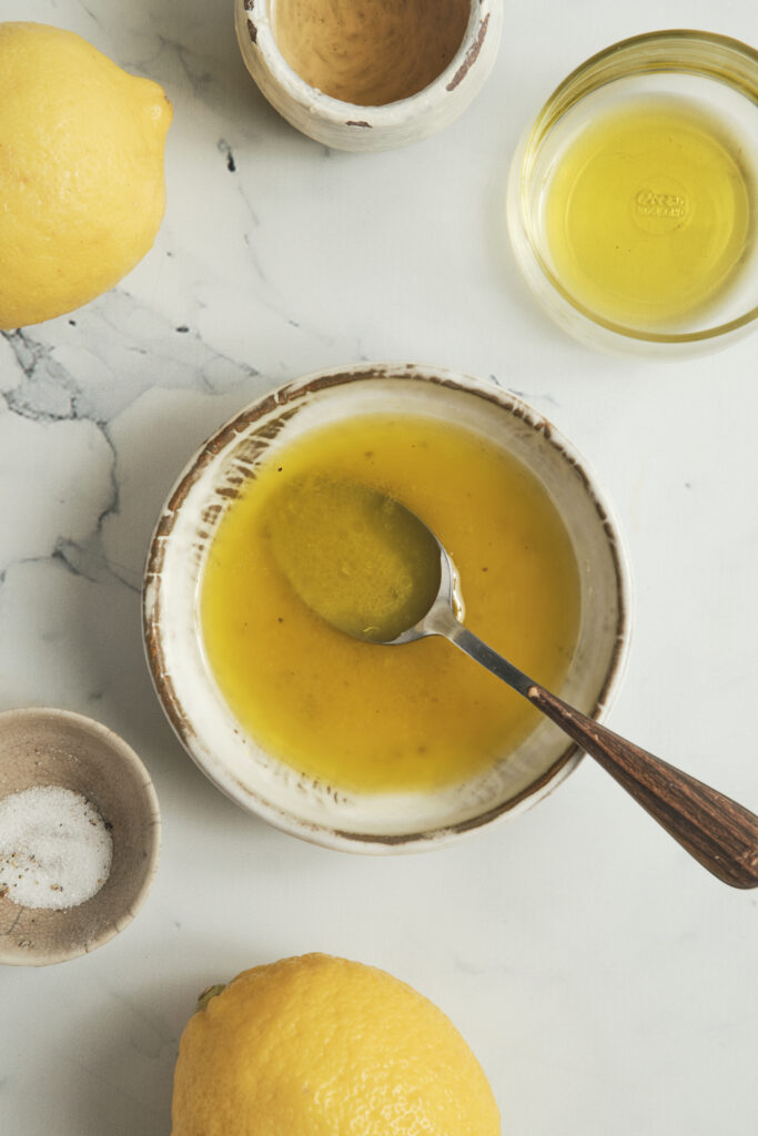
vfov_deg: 19.5
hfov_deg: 13.0
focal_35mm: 105
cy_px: 568
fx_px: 3315
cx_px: 379
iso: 160
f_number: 9
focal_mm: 70
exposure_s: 1/250
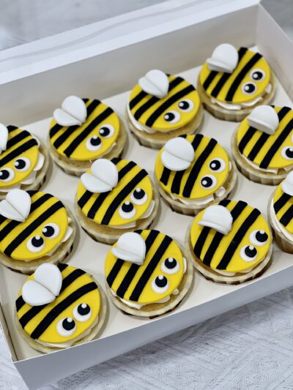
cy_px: 195
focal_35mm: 64
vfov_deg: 30.3
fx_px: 722
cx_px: 146
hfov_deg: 22.9
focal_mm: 7.5
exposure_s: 1/100
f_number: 2.2
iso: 160
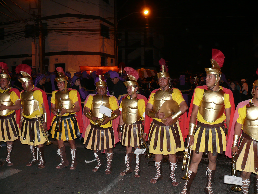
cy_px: 97
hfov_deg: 52.6
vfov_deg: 40.7
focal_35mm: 35
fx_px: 261
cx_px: 129
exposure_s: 1/30
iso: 200
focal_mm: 7.4
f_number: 2.8
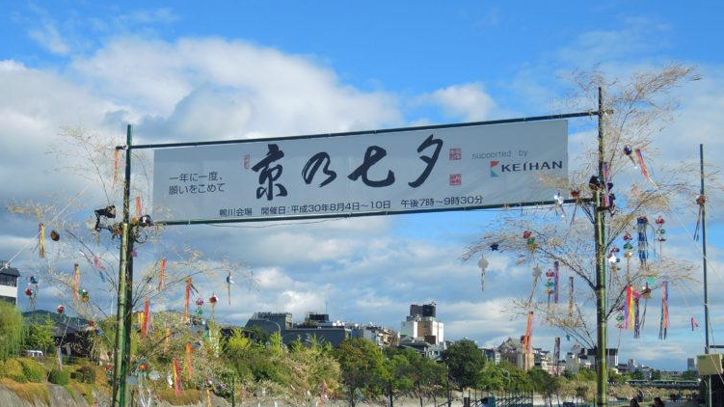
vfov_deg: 22.9
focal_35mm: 52
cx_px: 362
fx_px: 998
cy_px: 283
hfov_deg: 39.9
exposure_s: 1/320
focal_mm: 7.6
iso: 80
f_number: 2.2
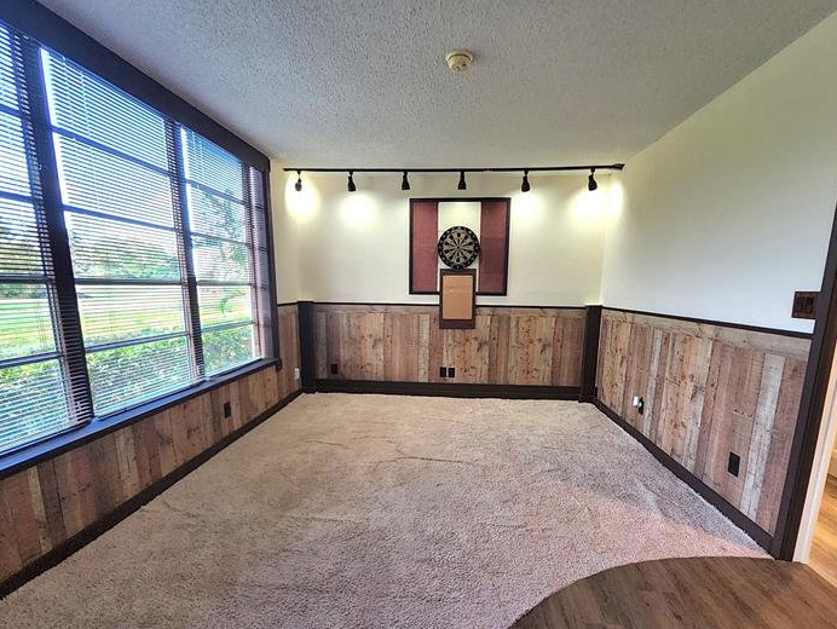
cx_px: 422
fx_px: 363
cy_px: 351
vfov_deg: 81.5
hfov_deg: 98.1
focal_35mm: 15
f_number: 2.2
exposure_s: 1/60.2
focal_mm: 1.13
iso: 100
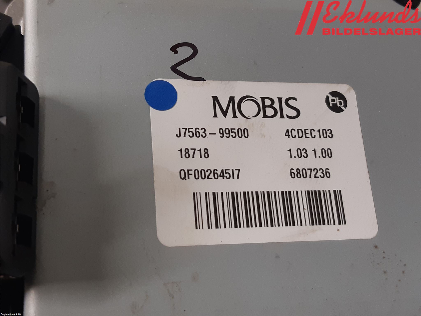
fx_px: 316
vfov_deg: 53.1
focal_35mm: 26
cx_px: 210
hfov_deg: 67.3
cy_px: 158
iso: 125
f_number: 1.7
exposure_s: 1/50
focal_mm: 3.93
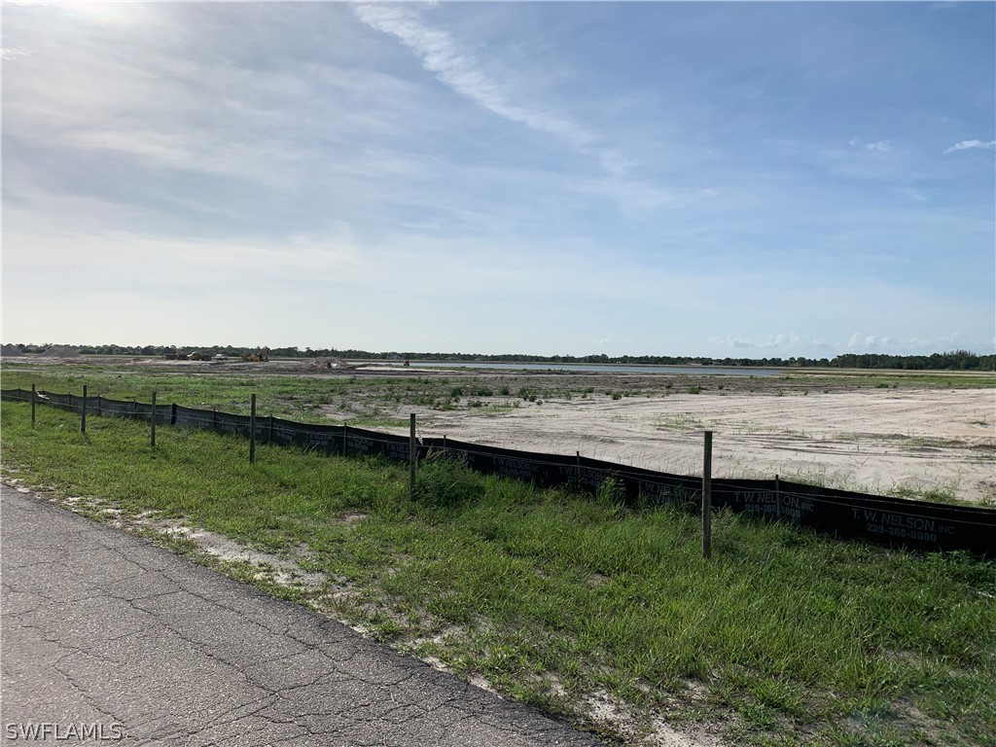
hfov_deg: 67.3
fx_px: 748
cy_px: 374
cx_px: 498
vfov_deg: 53.1
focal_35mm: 26
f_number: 1.8
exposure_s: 1/7407
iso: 25
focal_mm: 4.25
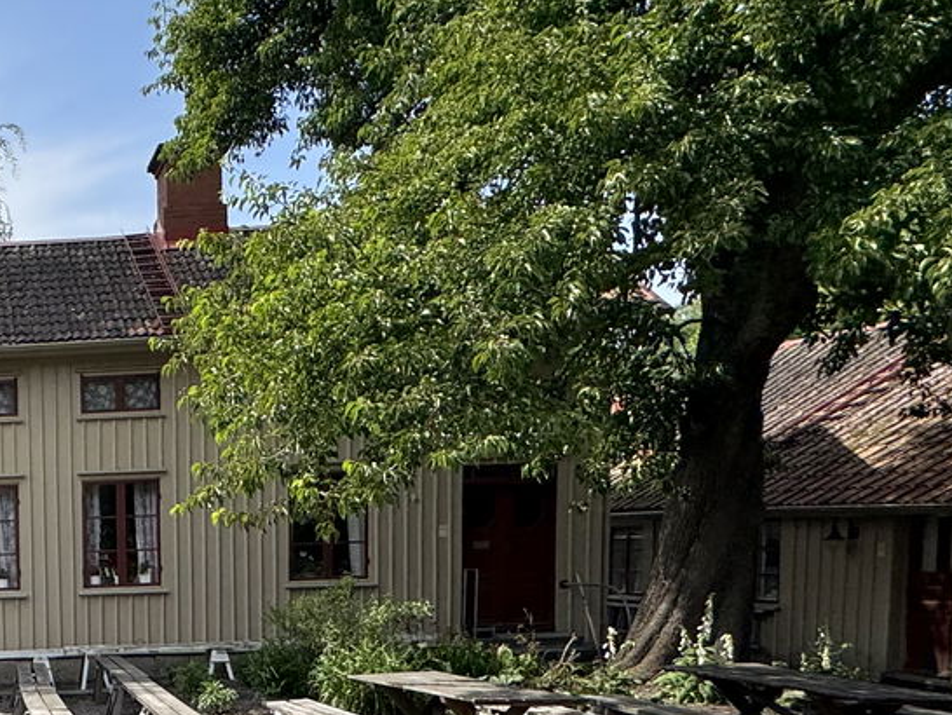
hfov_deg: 37.5
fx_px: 1128
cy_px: 638
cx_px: -119
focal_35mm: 41
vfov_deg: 33.4
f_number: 2.2
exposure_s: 1/980
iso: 40
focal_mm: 2.22
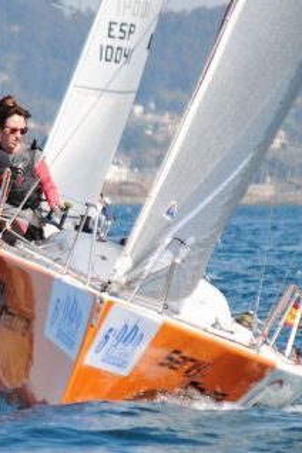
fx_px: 9034
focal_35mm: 718
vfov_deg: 2.9
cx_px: 31
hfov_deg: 1.9
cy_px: 291
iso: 200
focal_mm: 190
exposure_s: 1/640
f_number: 5.6
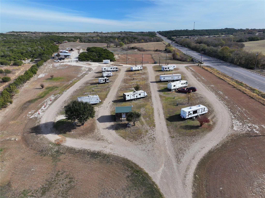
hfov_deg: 71.6
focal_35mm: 24
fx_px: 184
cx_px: 132
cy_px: 99
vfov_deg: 56.8
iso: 130
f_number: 2.8
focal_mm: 12.29
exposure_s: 1/320
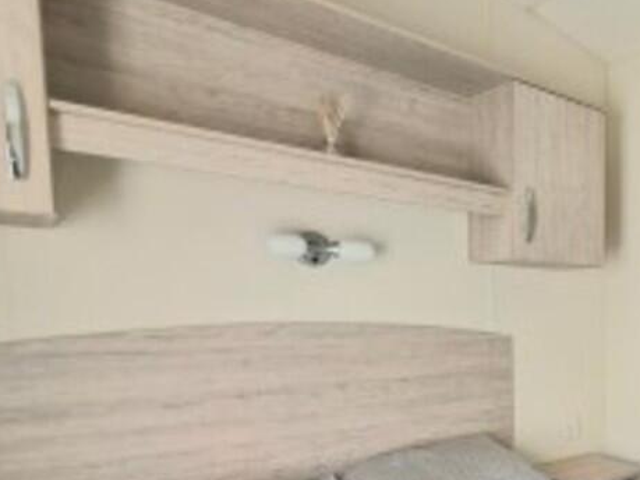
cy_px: 372
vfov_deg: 46.1
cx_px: 657
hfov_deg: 49.0
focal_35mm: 29
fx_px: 536
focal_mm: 2.2
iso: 40
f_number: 1.9
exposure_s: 1/159
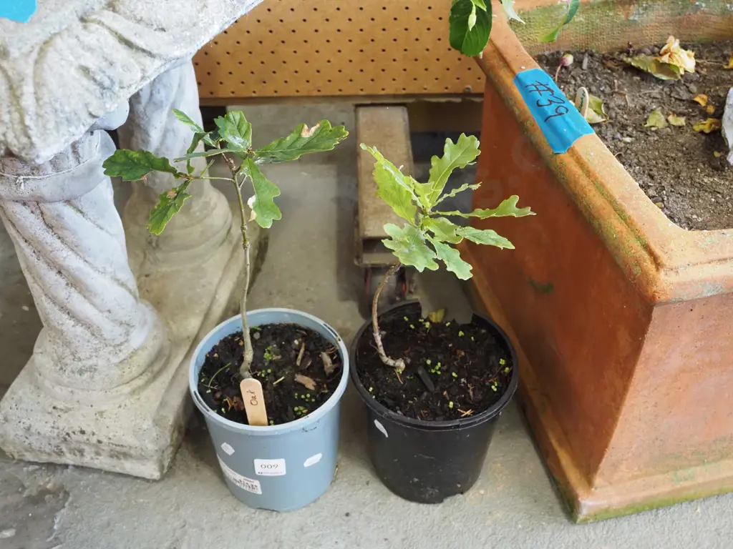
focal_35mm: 38
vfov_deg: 37.7
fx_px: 805
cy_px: 274
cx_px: 366
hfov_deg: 49.0
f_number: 5.6
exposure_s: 1/40
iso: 2500
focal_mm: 19
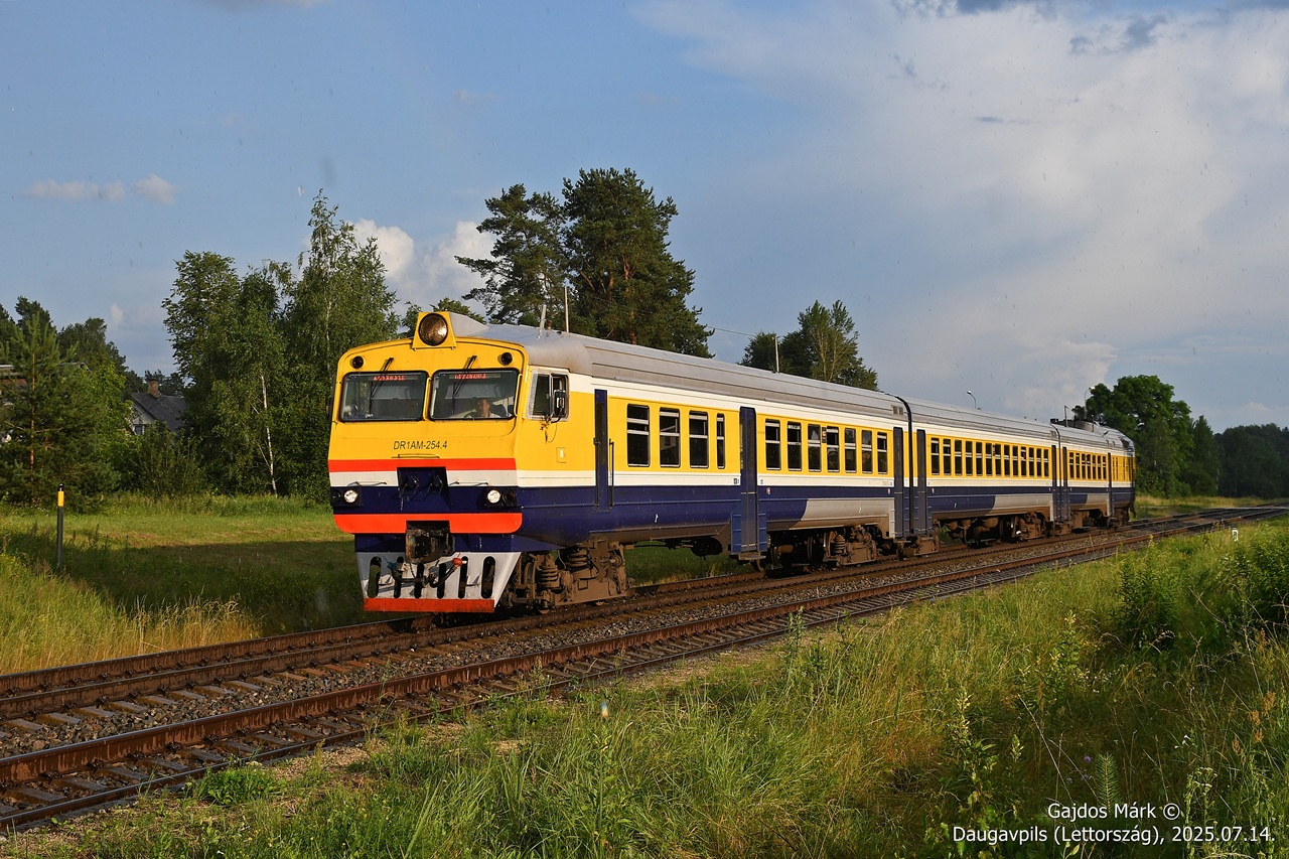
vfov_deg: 26.0
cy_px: 430
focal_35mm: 52
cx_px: 644
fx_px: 1862
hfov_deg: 38.2
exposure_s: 1/800
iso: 320
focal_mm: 35
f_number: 8
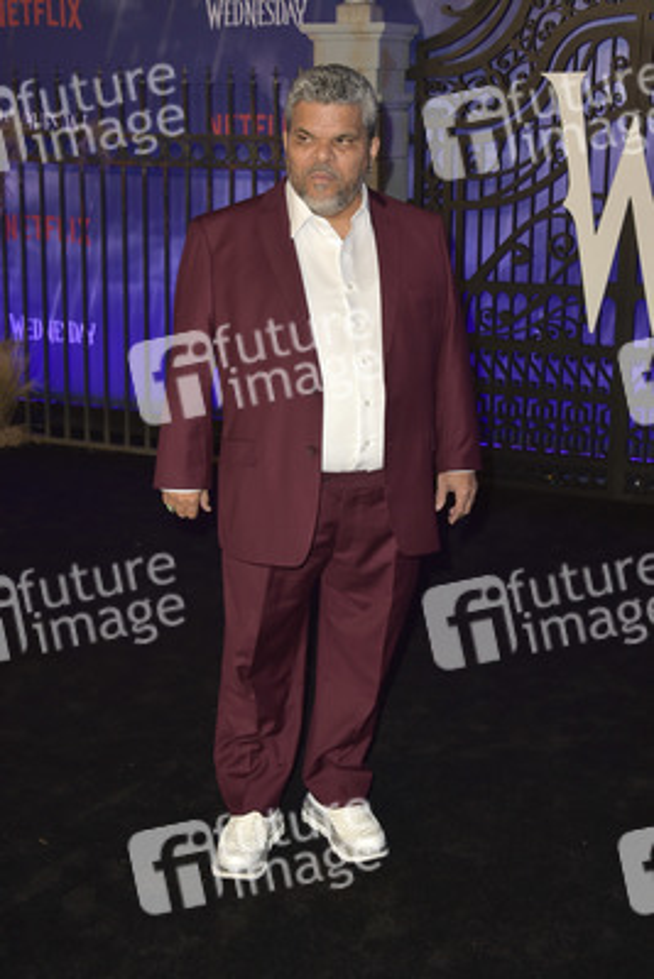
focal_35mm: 50
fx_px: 1361
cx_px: 327
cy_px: 490
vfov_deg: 39.6
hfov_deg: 27.0
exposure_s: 1/250
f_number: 6.3
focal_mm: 50
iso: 640
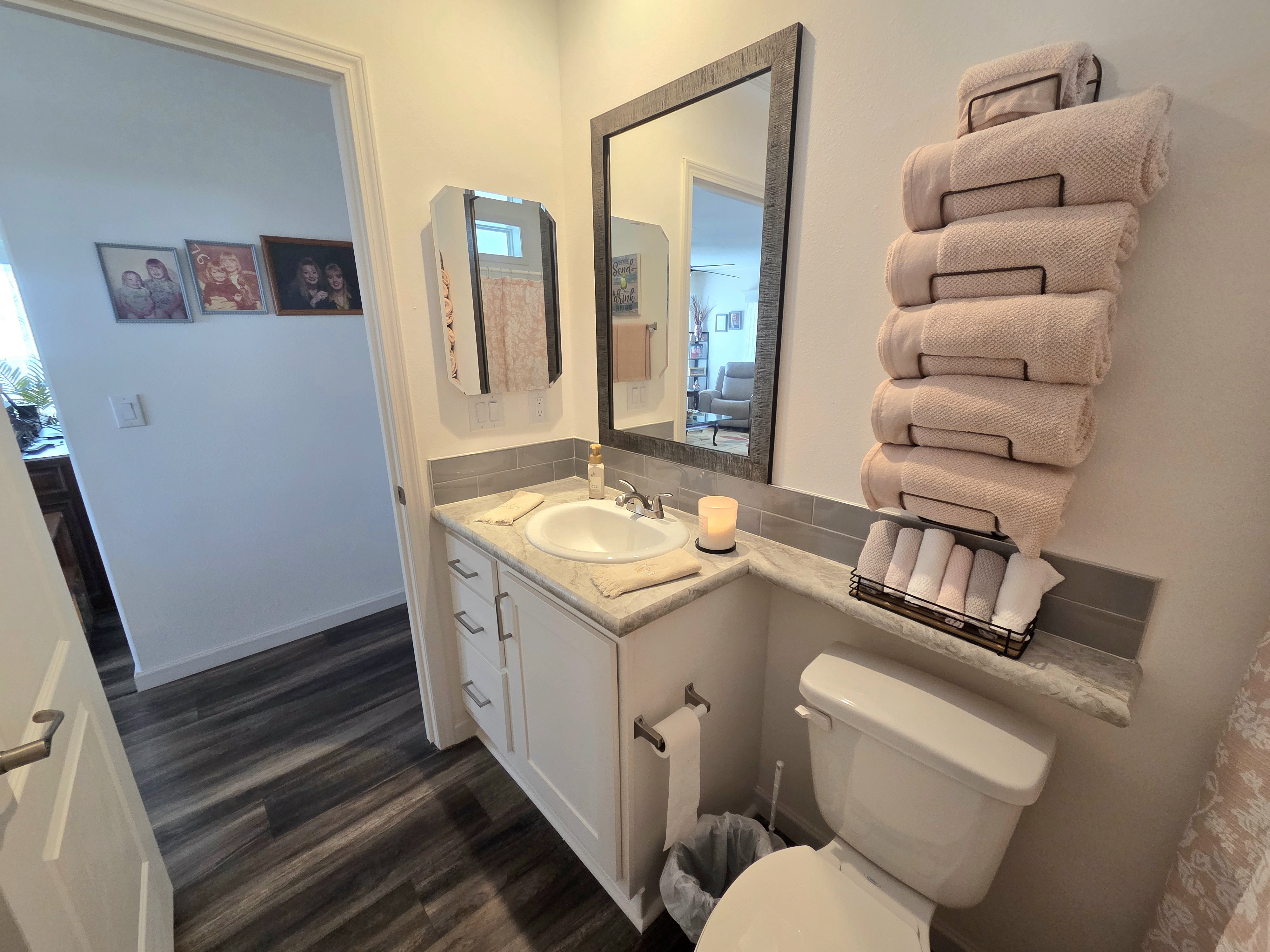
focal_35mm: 13
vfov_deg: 89.9
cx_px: 635
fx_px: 477
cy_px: 476
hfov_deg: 106.2
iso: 200
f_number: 2.2
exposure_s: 1/60.2
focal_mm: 2.2
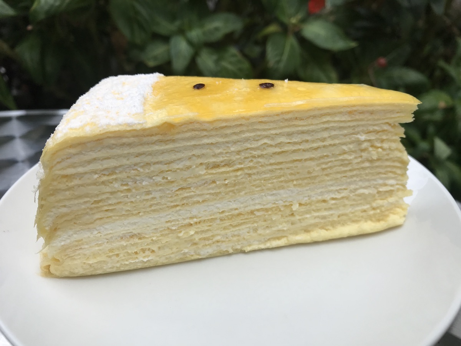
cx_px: 230
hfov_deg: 63.4
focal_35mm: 28
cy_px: 173
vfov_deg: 49.7
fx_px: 373
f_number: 1.8
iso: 20
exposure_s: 1/987
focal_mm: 3.99
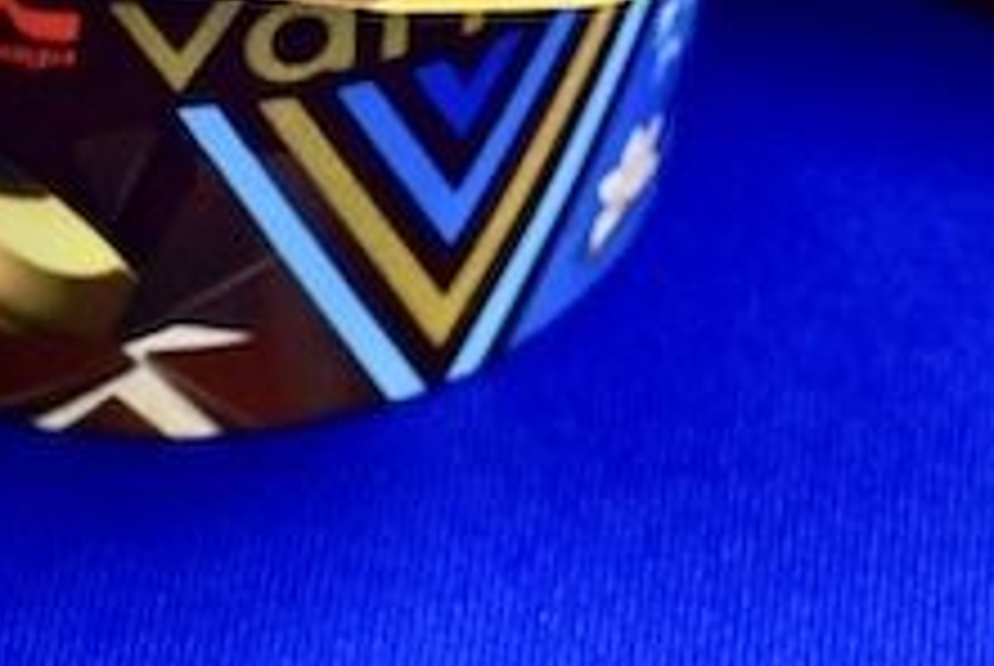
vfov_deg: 5.1
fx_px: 7492
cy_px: -304
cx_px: 31
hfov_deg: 7.6
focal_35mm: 271
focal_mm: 60
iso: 8000
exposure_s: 1/125
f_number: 10
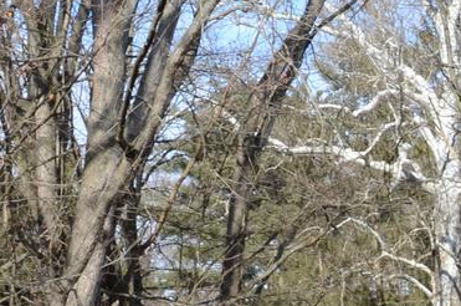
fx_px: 1905
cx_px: 844
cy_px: 422
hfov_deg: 12.5
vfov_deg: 9.0
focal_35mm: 149
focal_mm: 18
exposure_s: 1/320
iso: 320
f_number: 9
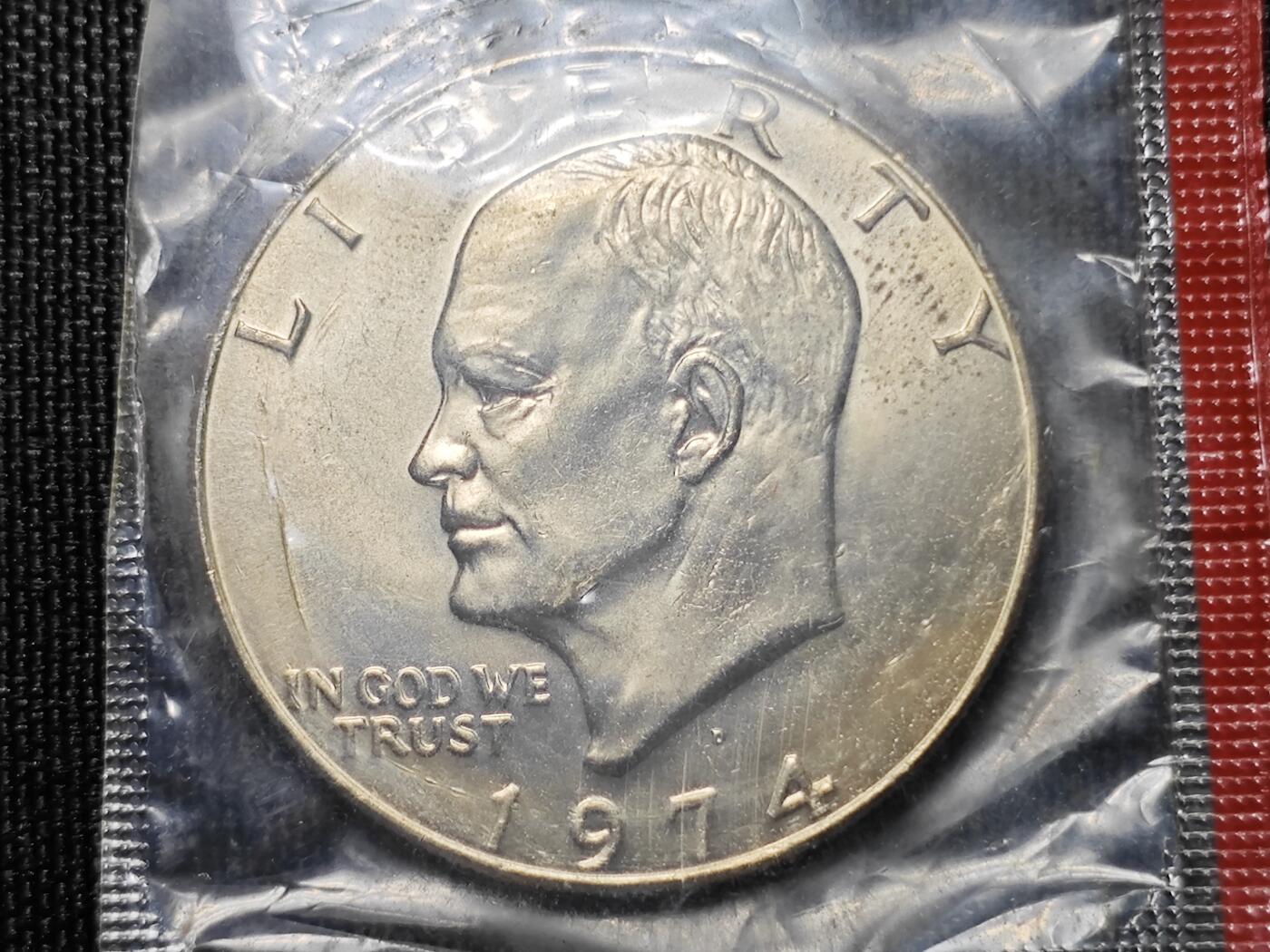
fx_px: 3155
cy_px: 476
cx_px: 635
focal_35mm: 86
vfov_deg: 17.2
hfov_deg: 22.8
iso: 50
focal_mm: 5.84
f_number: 1.6
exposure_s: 1/143
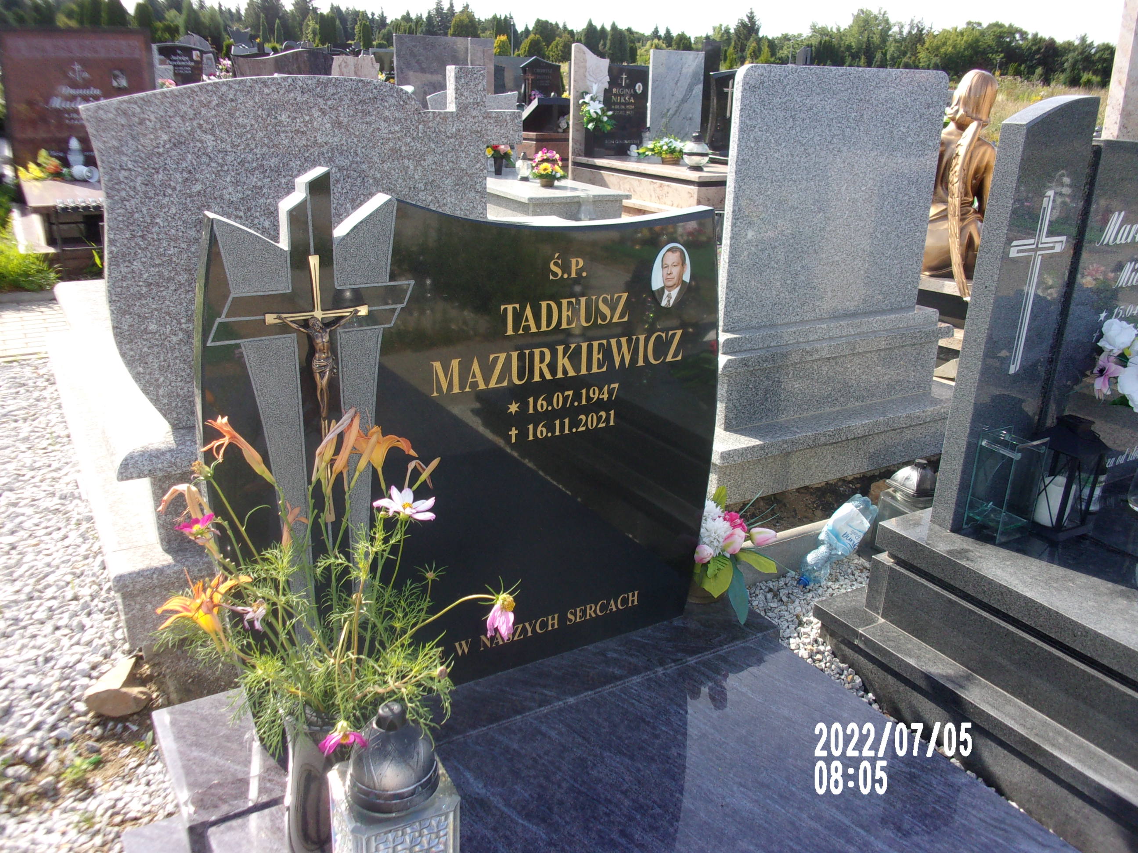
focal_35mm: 28
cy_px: 426
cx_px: 569
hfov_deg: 63.4
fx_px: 920
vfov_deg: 49.7
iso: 80
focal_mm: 5.1
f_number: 3.9
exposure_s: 1/250
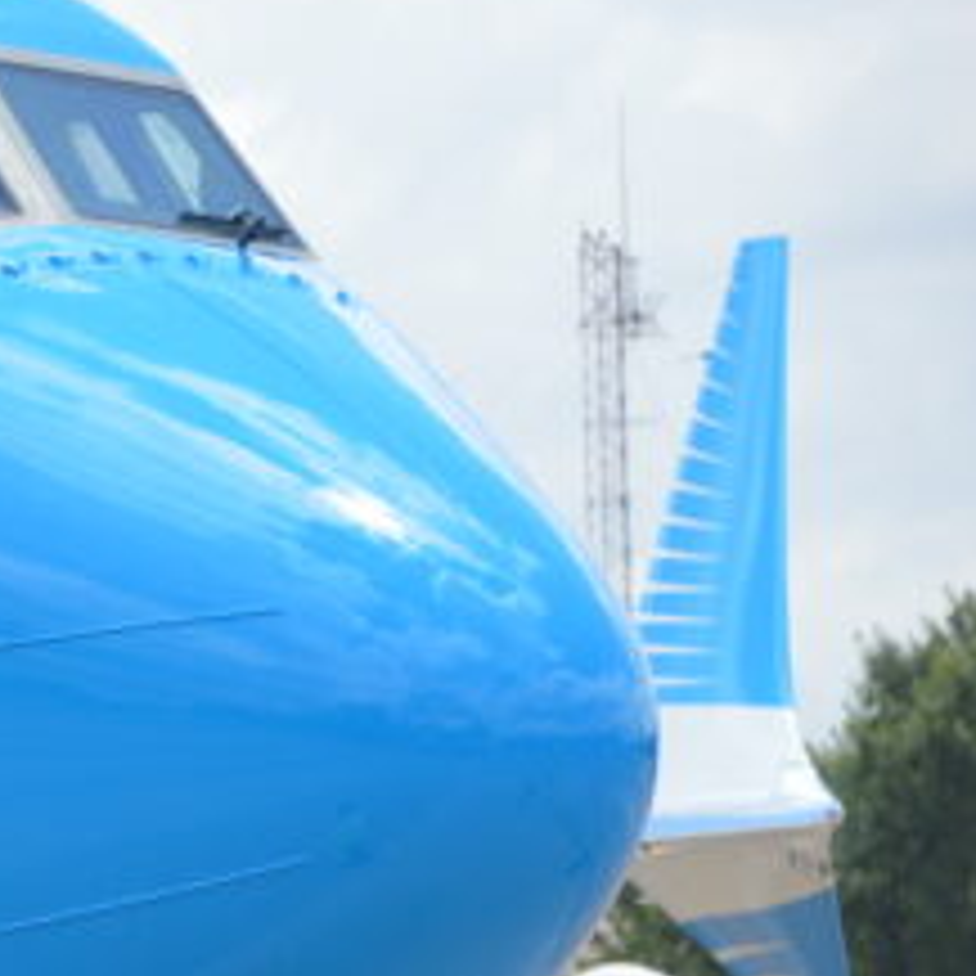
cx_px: -742
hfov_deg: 3.7
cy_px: 614
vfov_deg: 3.7
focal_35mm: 472
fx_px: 15072
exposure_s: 1/500
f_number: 5.6
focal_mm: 105
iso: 140
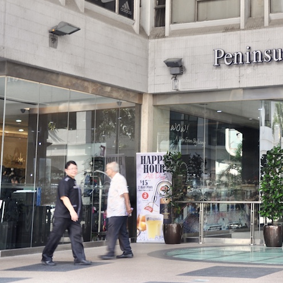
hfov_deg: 21.7
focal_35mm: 77
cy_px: 96
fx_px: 712
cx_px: 277
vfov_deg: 22.4
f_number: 5.6
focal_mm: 30
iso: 280
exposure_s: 1/30
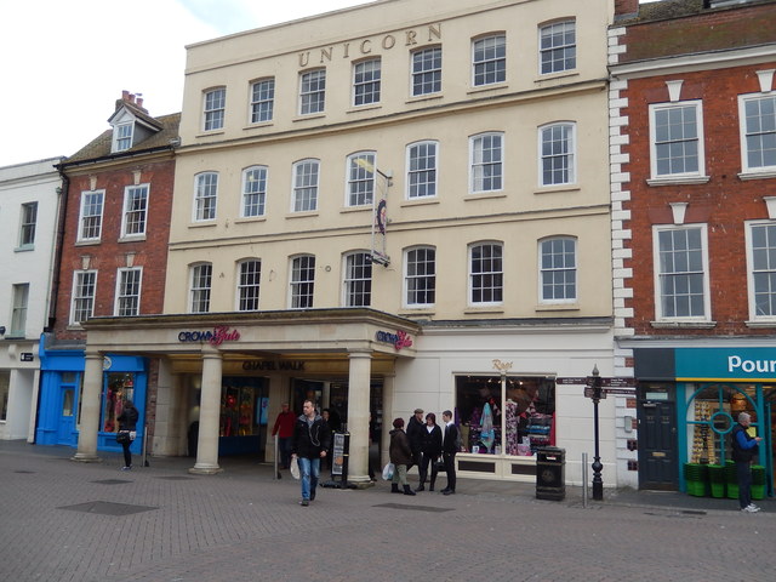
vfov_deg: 44.2
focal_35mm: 32
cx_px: 388
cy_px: 291
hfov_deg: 56.8
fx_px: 717
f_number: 3.8
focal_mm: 5.7
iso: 125
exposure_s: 1/250
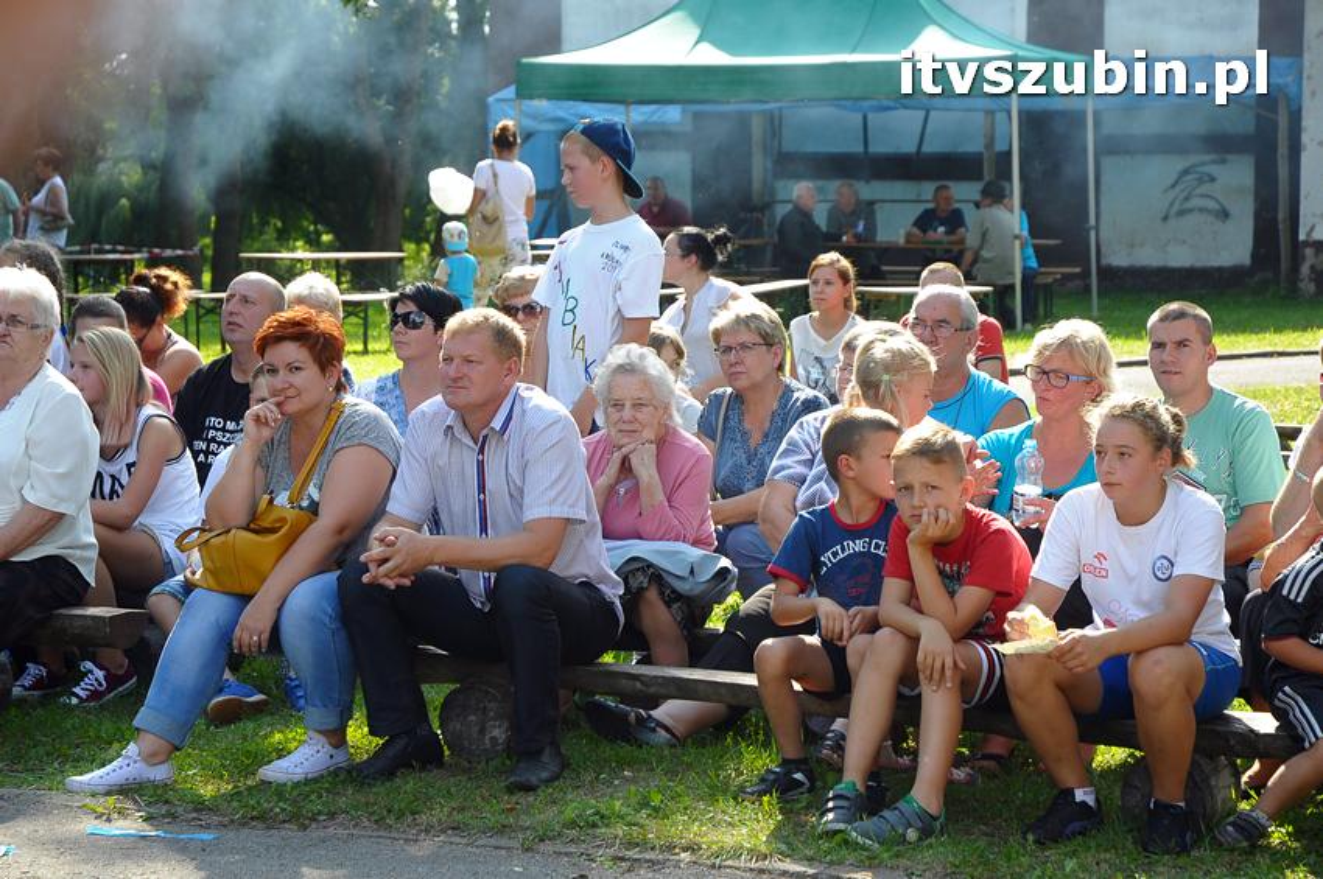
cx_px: 662
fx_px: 3855
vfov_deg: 13.0
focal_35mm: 105
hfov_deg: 19.5
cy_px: 440
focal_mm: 70
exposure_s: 1/500
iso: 640
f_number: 5.6
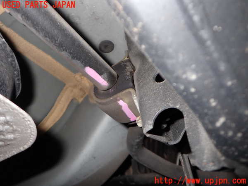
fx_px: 215
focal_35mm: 30
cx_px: 124
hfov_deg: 60.0
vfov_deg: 46.8
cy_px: 93
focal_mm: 5.4
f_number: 6.3
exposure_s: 1/30
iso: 200
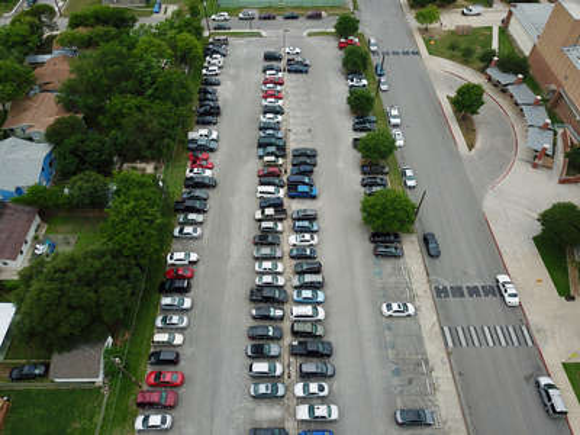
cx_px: 290
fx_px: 436
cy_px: 218
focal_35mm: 26
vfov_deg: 53.1
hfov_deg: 67.3
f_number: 2.2
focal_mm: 4.73
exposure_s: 1/584
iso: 100
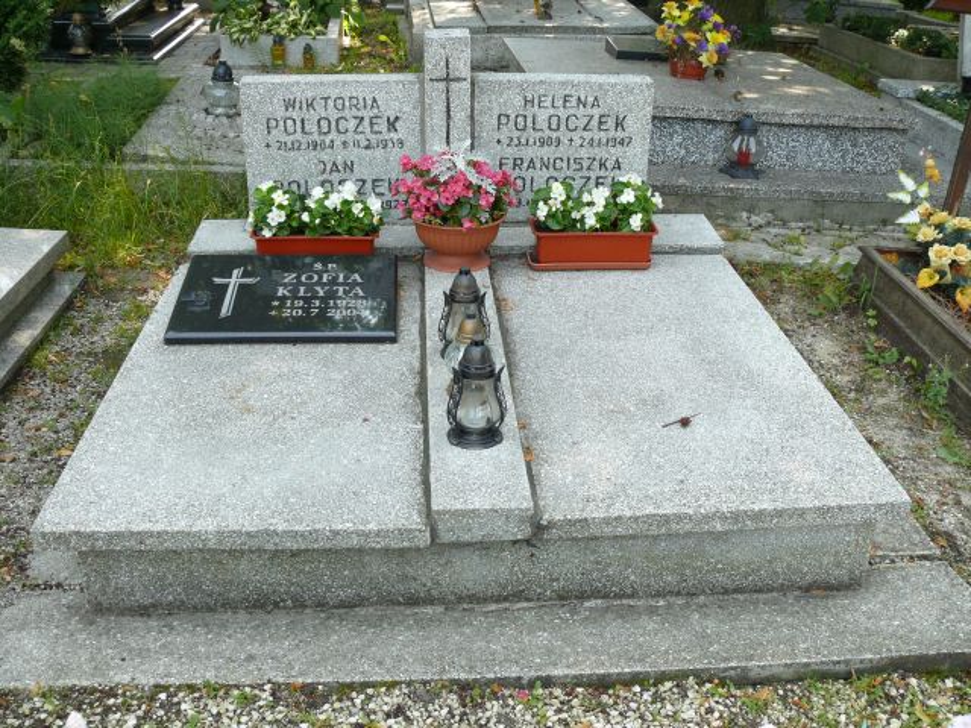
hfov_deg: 52.6
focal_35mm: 35
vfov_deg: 40.7
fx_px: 982
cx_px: 486
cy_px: 364
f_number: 3.2
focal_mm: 7.4
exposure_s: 1/125
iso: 100
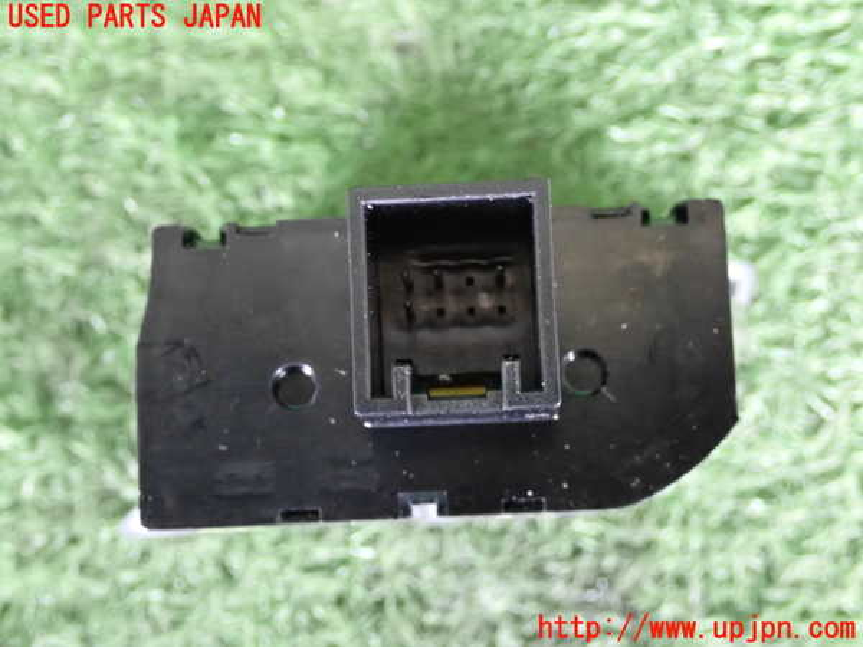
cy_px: 324
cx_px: 432
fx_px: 1770
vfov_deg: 20.7
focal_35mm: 71
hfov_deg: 27.4
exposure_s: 1/30
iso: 2500
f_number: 3.9
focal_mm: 12.73
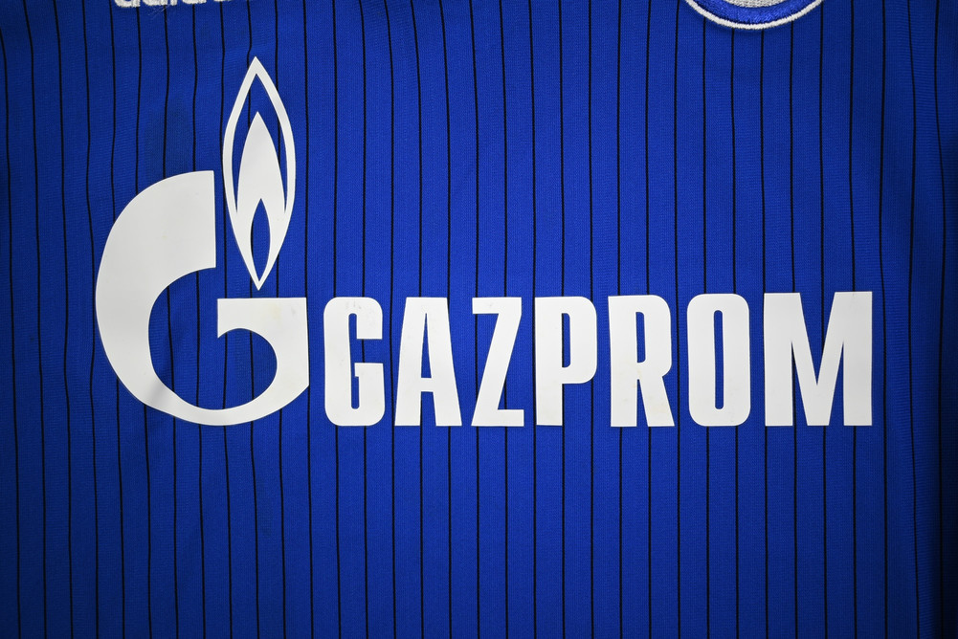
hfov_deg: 57.9
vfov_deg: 40.6
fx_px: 865
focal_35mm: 32
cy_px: 320
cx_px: 479
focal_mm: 32.5
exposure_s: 1/125
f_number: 4.8
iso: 200
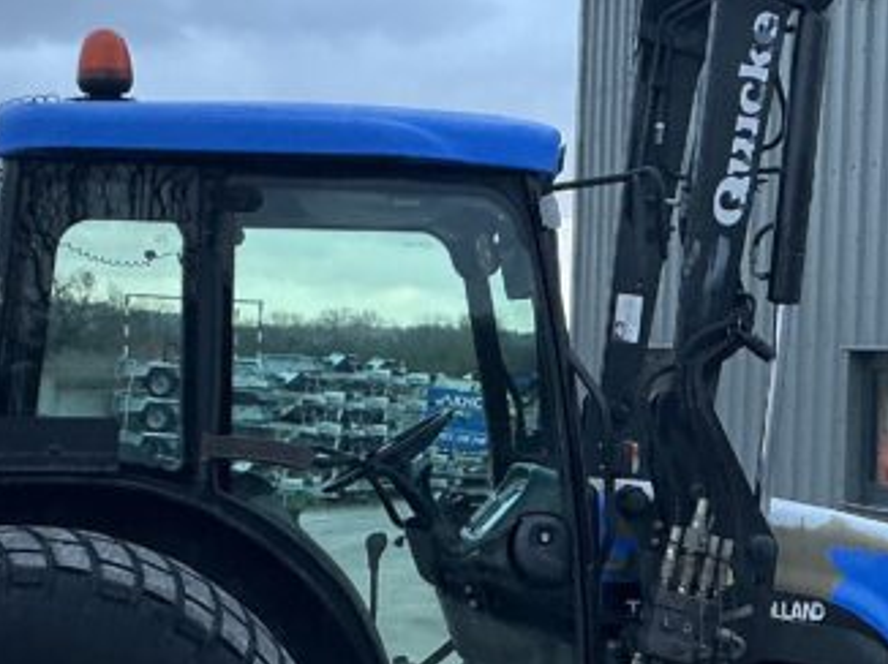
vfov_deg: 16.8
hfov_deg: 22.3
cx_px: 463
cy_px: 386
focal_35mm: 88
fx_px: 2256
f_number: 1.8
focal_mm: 3
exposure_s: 1/117
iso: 64
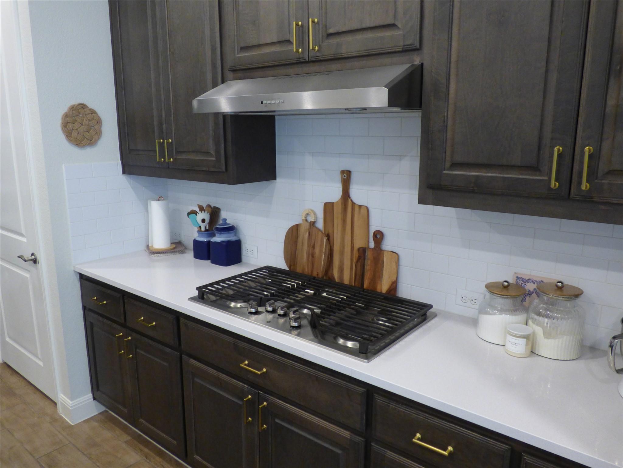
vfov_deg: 53.1
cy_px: 234
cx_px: 312
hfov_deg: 67.3
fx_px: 468
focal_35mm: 26
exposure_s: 1/30
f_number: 3.1
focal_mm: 4.61
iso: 400
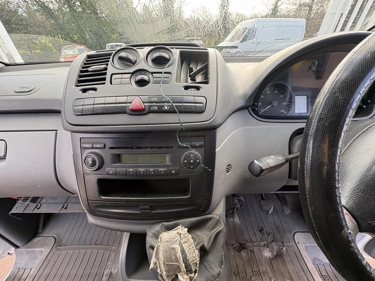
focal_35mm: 14
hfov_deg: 102.1
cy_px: 140
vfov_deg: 85.7
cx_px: 188
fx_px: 152
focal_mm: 2.22
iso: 100
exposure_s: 1/99
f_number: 2.2
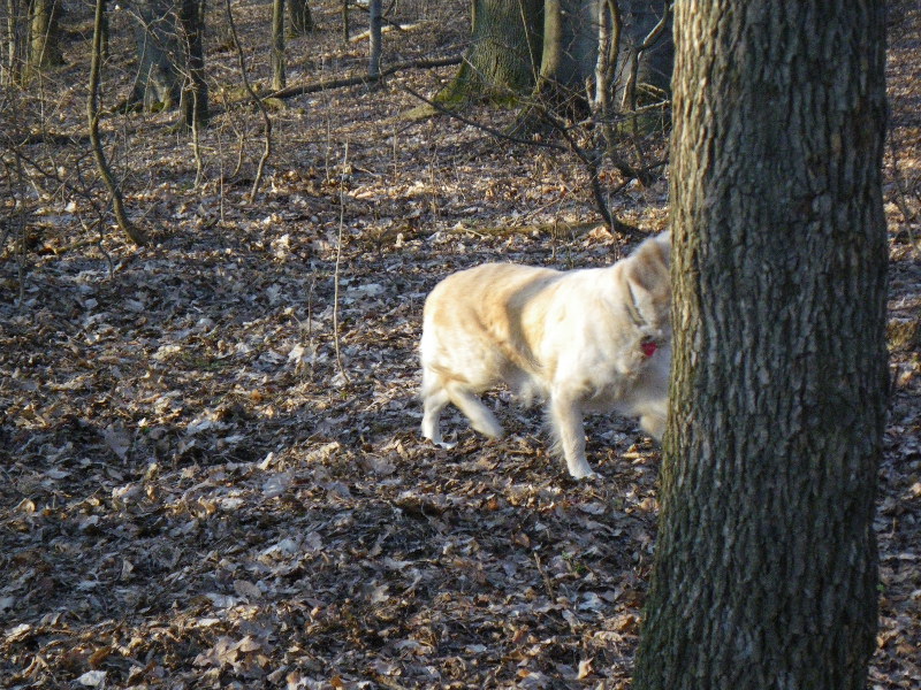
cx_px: 460
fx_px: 3060
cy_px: 345
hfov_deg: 17.1
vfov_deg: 12.9
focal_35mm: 115
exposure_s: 1/160
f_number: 5.2
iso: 400
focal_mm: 20.6
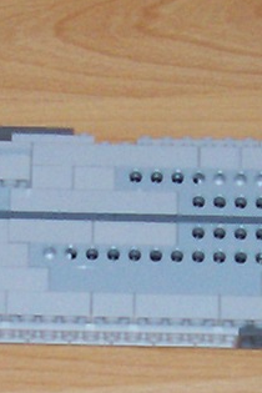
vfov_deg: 8.9
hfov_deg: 6.0
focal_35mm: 230
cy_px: 366
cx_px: 112
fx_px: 2511
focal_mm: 5.6
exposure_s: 1/64
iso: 80
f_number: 2.7
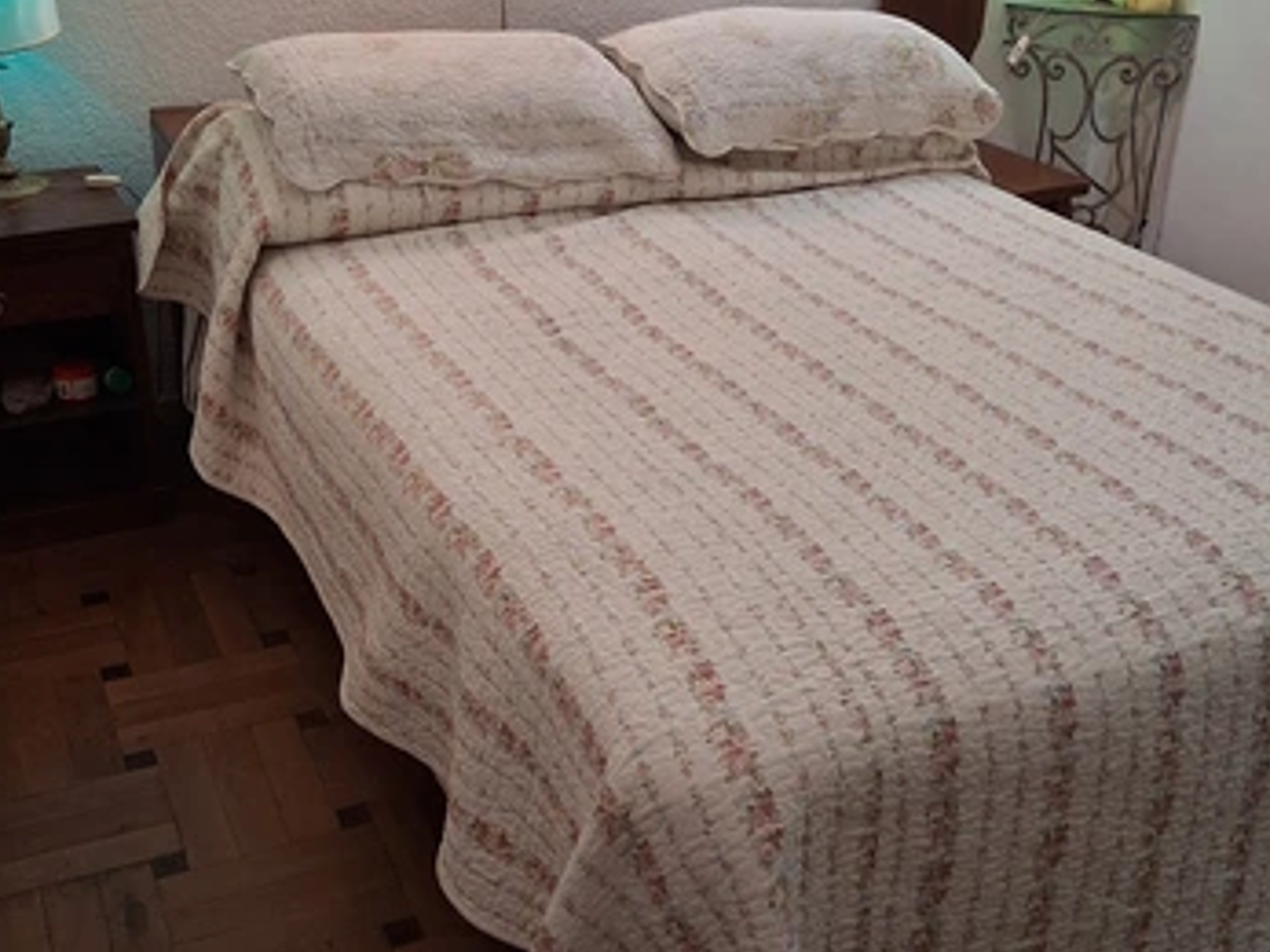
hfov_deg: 55.3
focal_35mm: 33
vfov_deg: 42.9
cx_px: 695
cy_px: 443
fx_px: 1210
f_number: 1.8
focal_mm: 3.98
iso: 320
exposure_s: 1/50
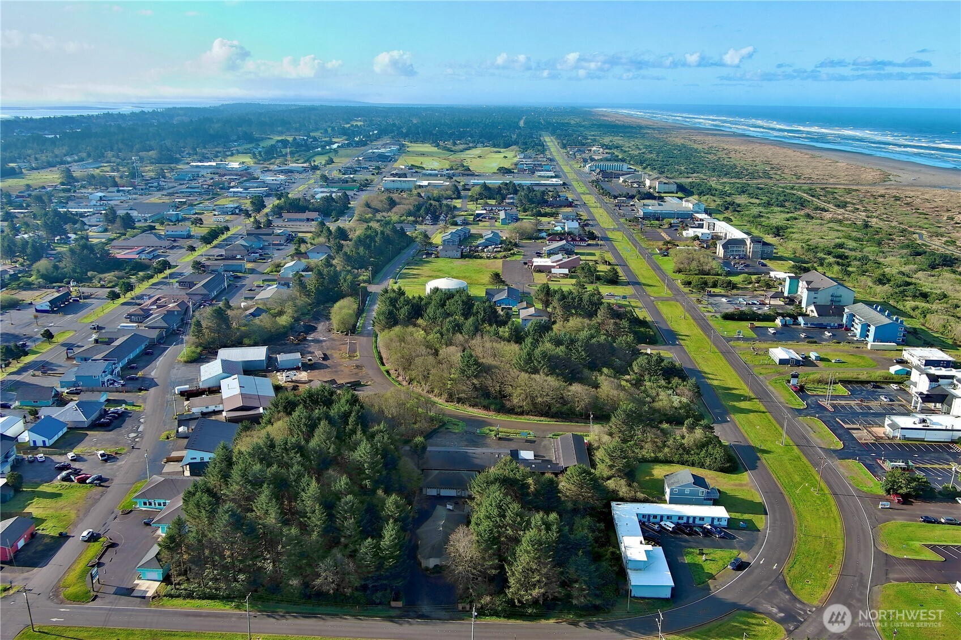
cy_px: 320
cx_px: 480
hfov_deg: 63.7
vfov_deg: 45.0
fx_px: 774
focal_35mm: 29
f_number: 2.8
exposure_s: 1/773
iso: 100
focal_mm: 10.57
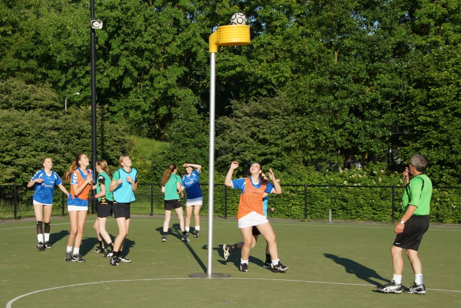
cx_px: 230
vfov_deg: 25.8
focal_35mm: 52
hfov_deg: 37.8
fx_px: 672
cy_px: 154
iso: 200
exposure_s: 1/320
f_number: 9
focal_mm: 35
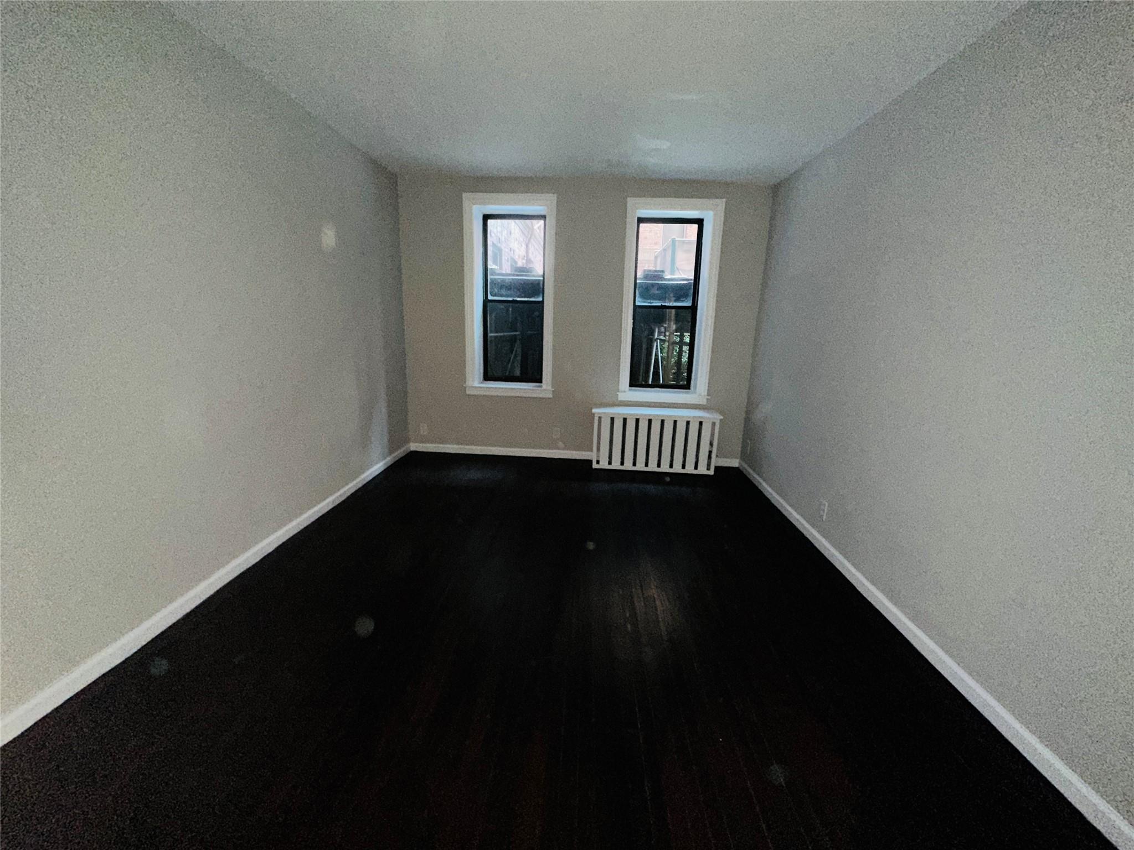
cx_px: 567
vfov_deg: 85.7
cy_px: 425
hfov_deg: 102.1
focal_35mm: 14
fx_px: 459
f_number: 2.2
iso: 320
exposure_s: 1/30
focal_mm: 2.22
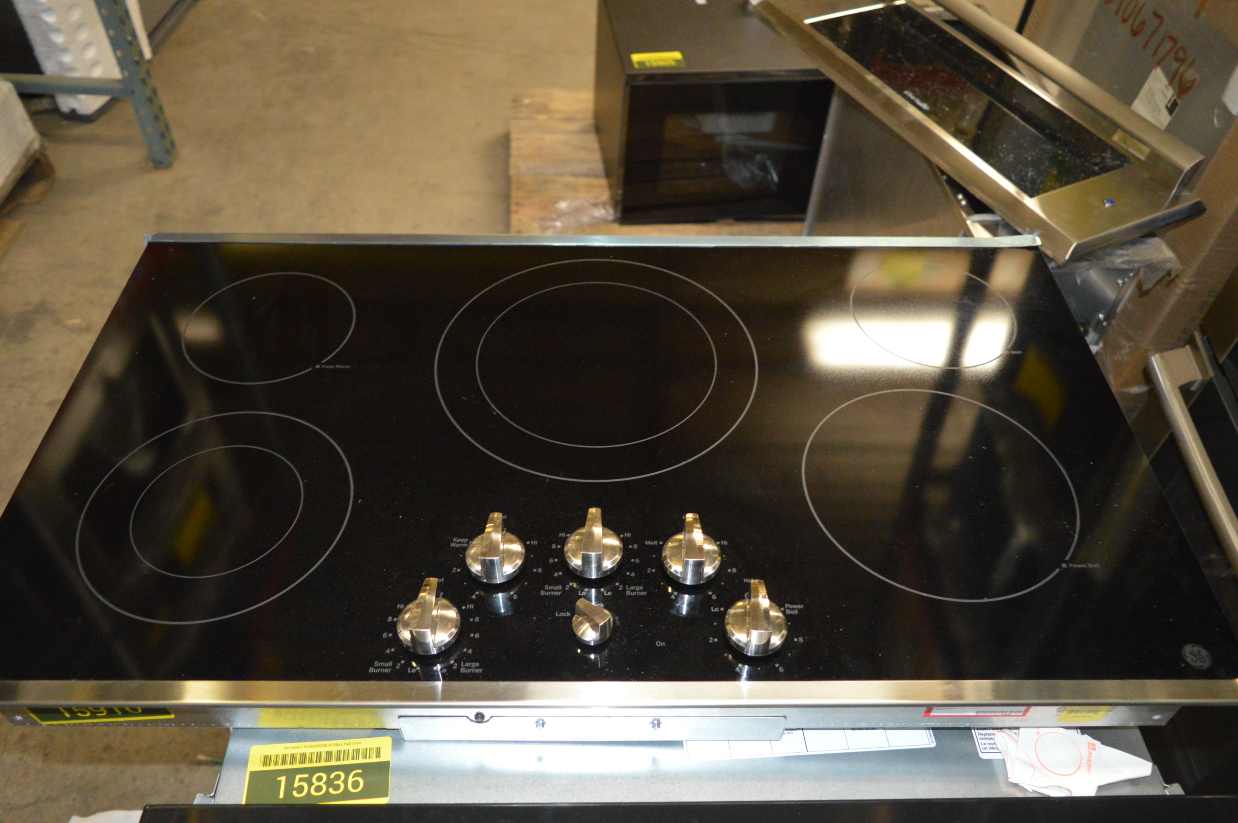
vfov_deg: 47.8
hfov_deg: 67.4
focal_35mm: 27
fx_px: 928
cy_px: 412
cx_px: 619
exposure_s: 1/60
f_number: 3.5
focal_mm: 18
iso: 2500
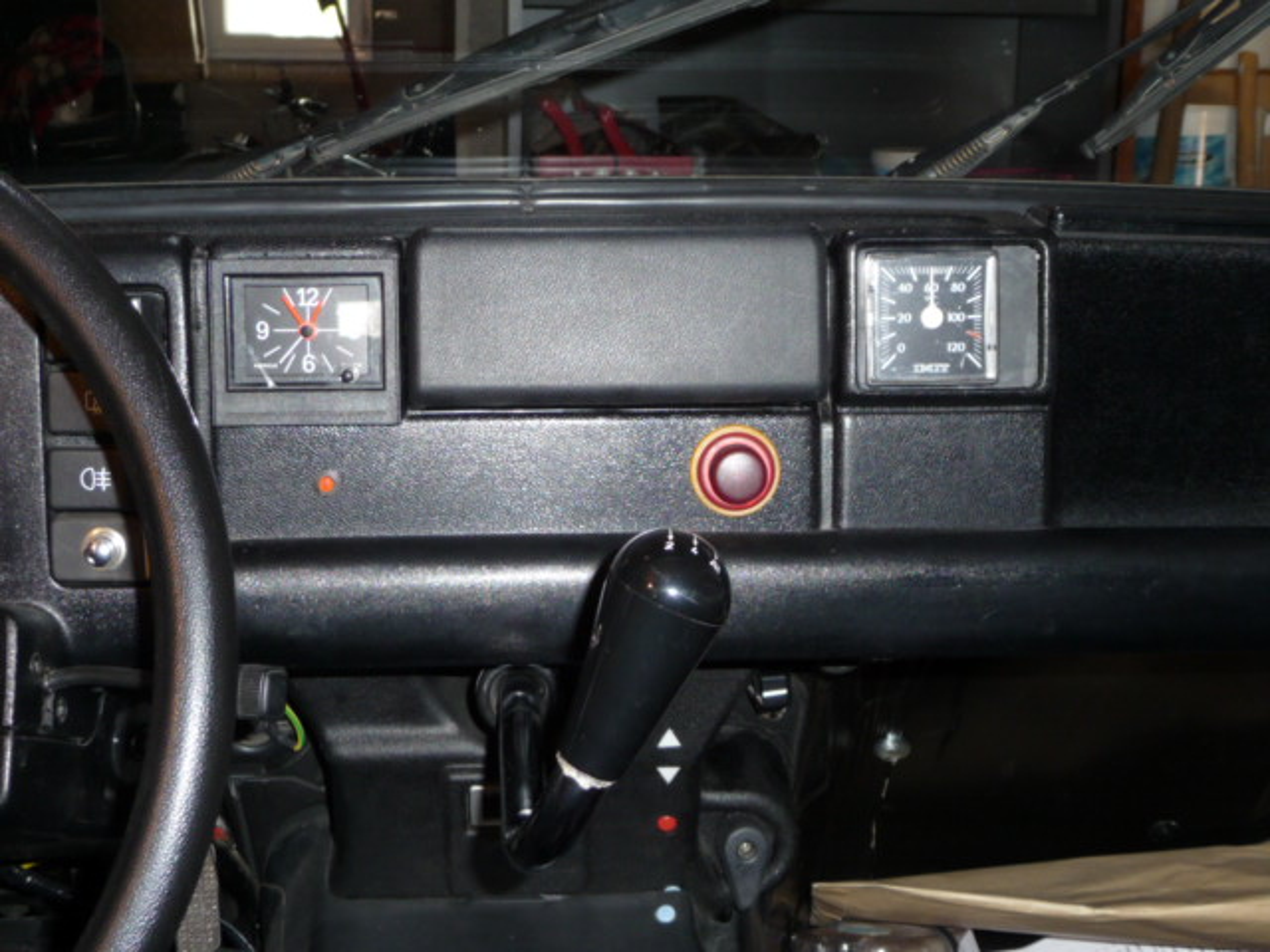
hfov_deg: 38.2
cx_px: 635
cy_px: 476
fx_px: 1834
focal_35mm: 50
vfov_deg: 29.1
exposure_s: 1/30
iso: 100
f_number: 3.4
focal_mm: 5
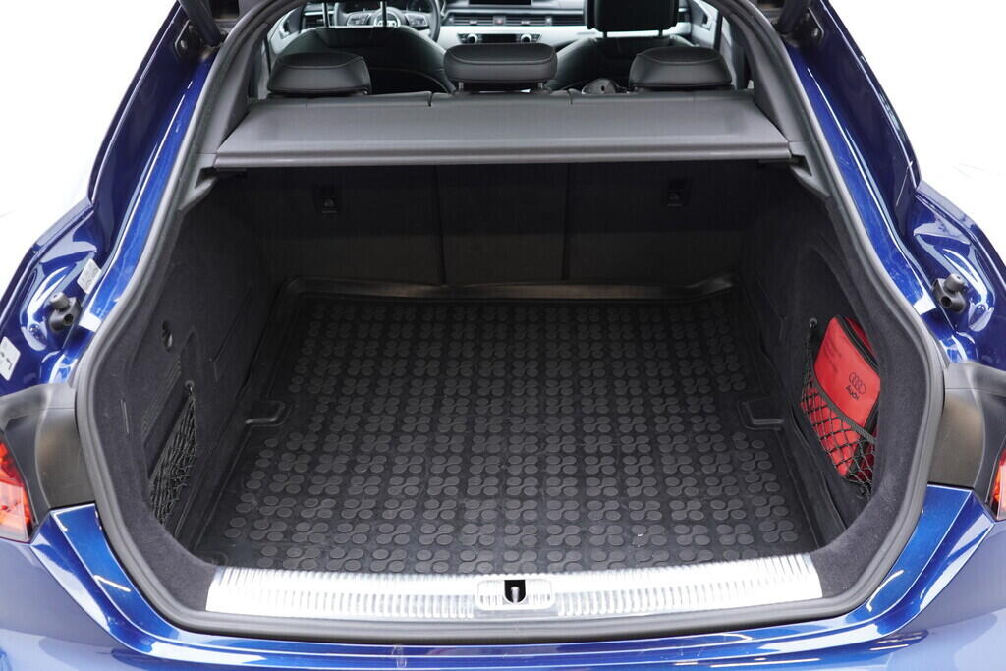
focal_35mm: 36
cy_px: 336
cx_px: 503
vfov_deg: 36.9
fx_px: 1006
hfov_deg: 53.1
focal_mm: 24
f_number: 2.8
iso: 500
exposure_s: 1/40
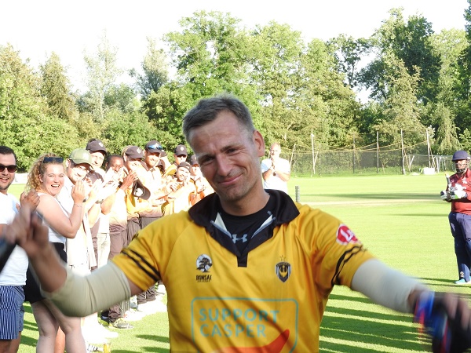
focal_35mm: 105
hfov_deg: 18.7
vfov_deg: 14.1
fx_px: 1429
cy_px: 176
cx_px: 236
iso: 100
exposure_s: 1/100
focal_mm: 18.8
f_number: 4.8
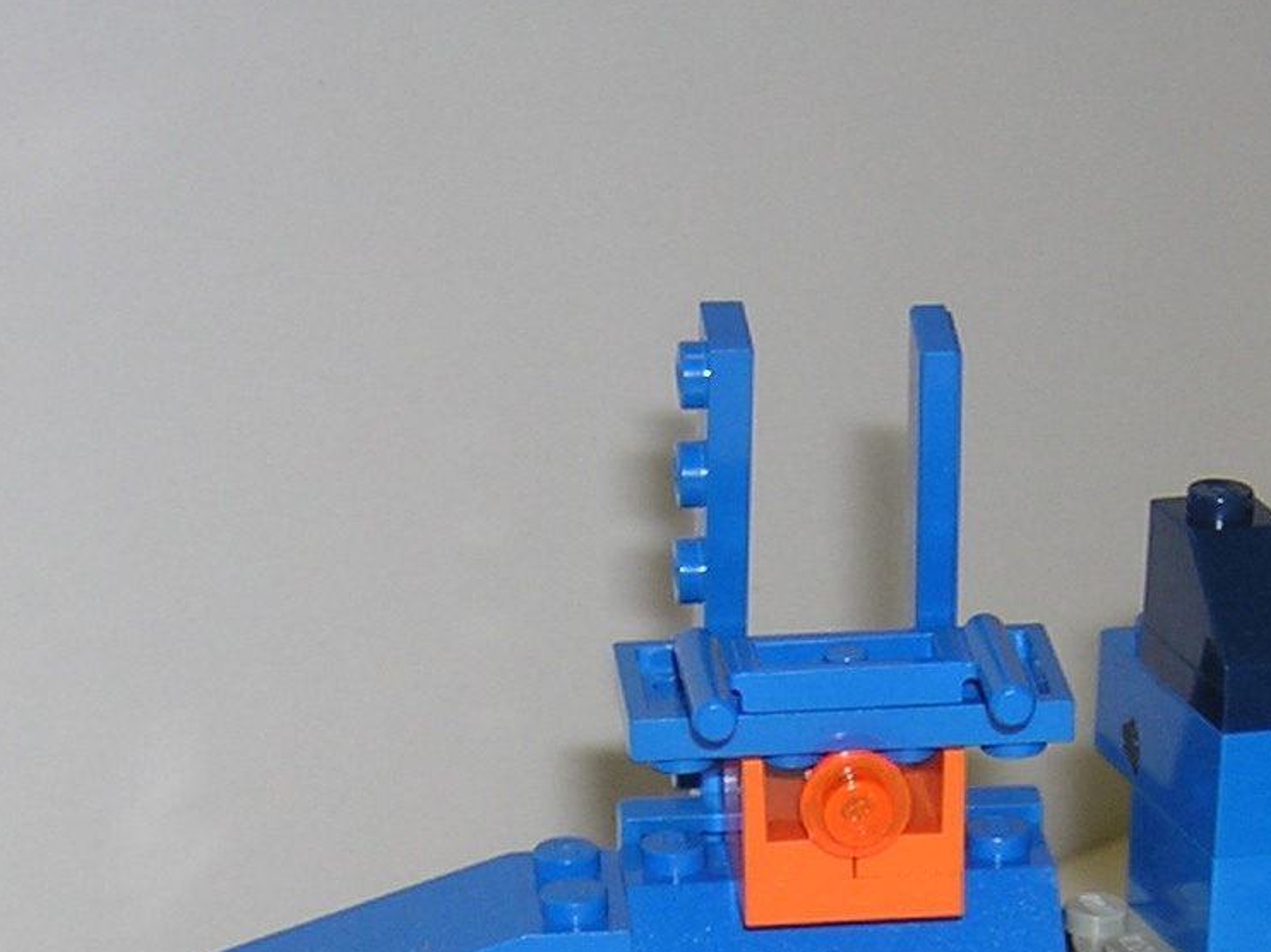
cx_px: 898
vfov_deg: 9.7
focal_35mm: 151
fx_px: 5542
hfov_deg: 13.1
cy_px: 1017
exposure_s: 1/60.1
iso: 100
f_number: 3.6
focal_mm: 9.1
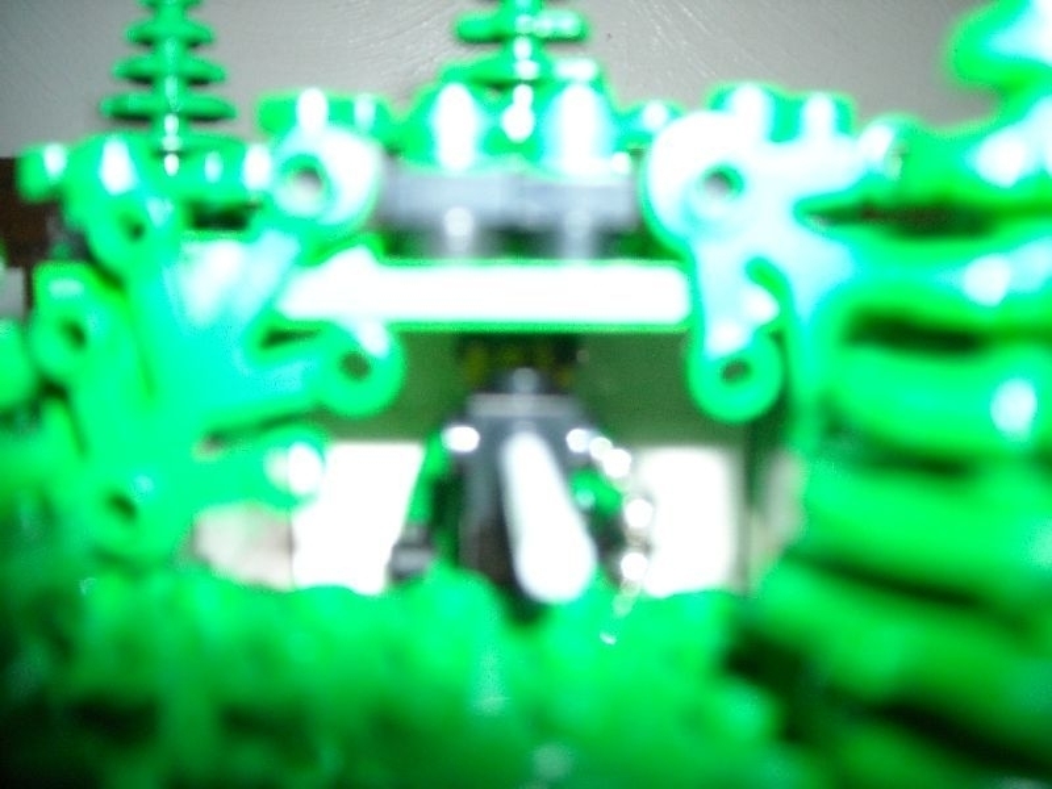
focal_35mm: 35
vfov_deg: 40.7
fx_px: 1064
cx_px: 526
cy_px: 394
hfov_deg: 52.6
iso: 200
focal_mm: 5.7
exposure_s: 1/60
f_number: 2.8
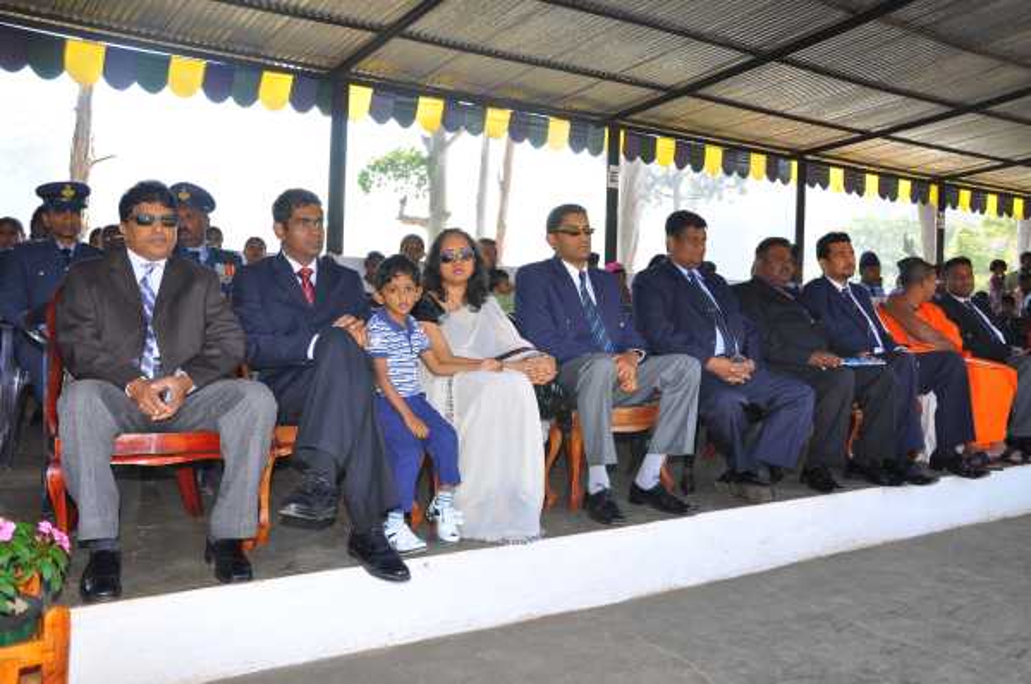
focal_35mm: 33
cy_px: 342
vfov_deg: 39.8
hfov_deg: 57.3
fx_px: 944
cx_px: 516
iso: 200
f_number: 5.6
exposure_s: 1/125
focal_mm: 22
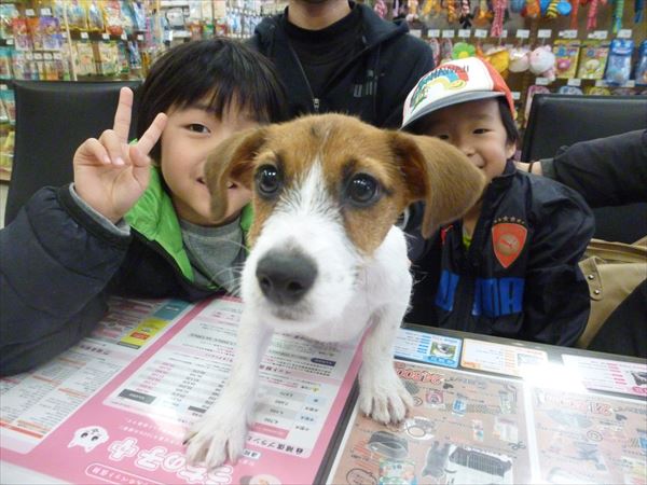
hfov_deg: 69.4
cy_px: 242
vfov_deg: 54.9
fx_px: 467
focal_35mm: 25
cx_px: 324
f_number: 3.1
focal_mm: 4.5
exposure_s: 1/100
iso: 800
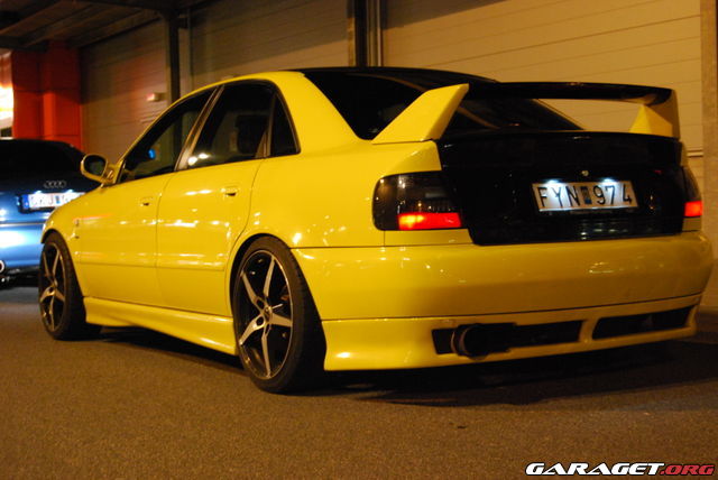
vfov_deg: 22.7
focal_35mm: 60
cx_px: 359
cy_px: 240
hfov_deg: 33.4
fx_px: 1198
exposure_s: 1/8
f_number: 5
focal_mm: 40
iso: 1600
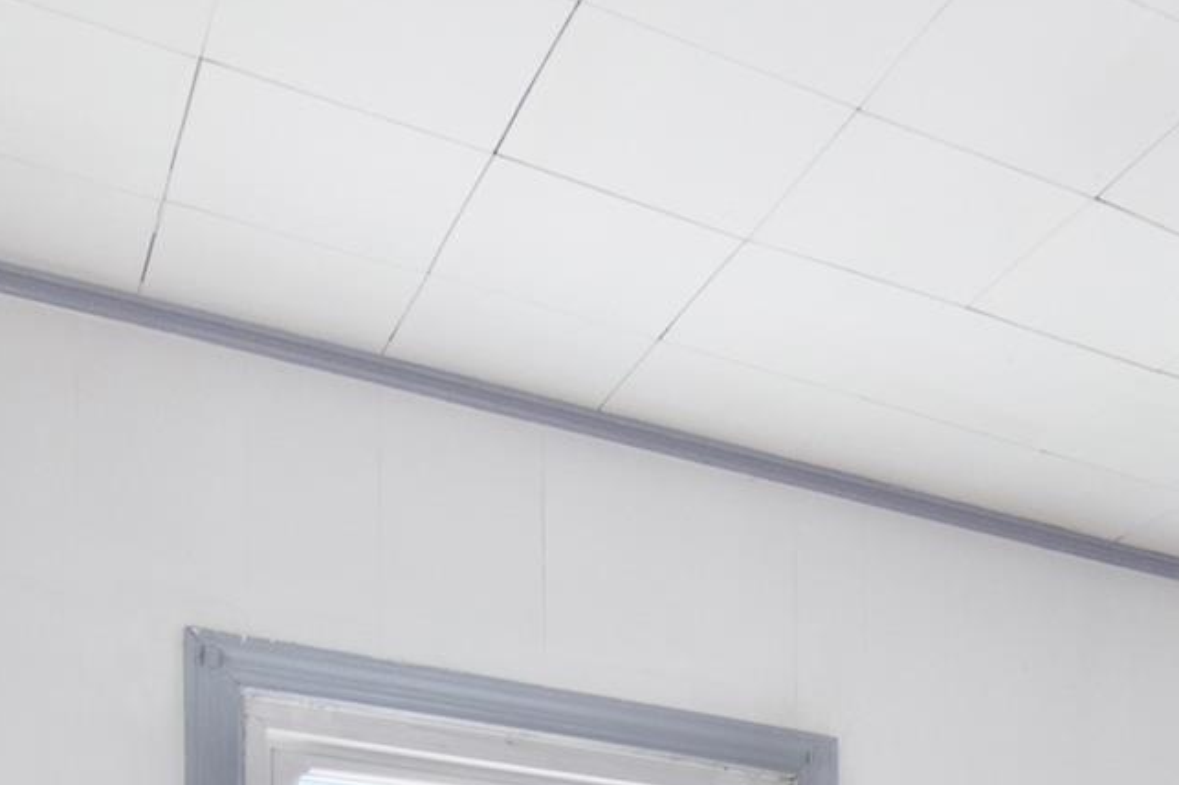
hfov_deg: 35.7
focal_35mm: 53
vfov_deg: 21.2
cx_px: 1047
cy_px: 1215
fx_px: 1721
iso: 640
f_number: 8
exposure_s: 1/40
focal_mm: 11
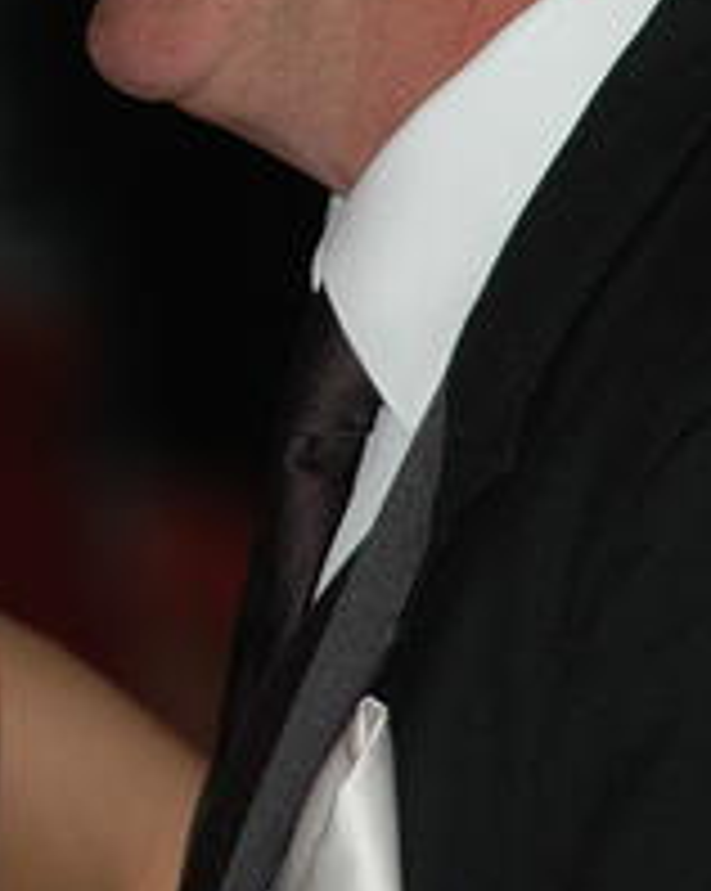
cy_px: 135
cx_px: 32
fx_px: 25159
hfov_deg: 1.6
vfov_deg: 2.0
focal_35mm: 955
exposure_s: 1/60
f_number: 5
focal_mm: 210
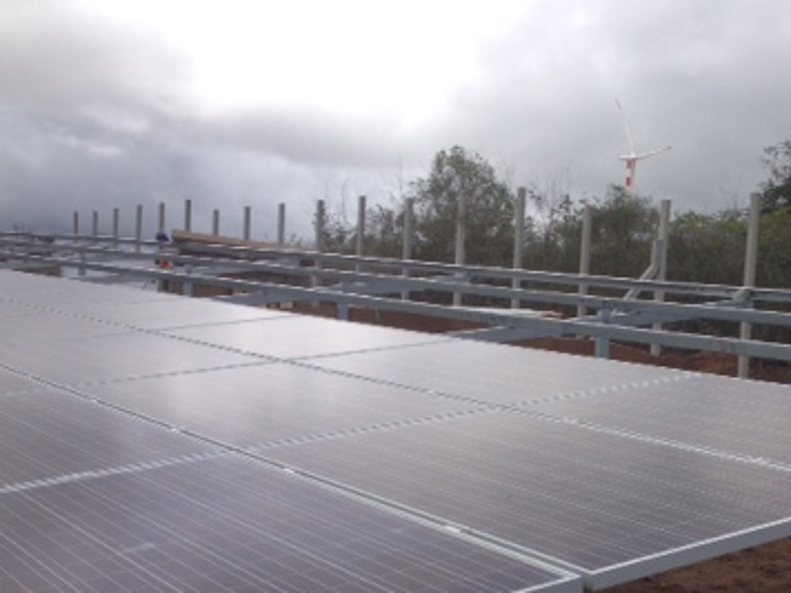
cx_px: 673
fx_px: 1440
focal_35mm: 63
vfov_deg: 23.0
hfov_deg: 29.7
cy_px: 464
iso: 50
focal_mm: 4.28
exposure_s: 1/1672
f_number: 2.4
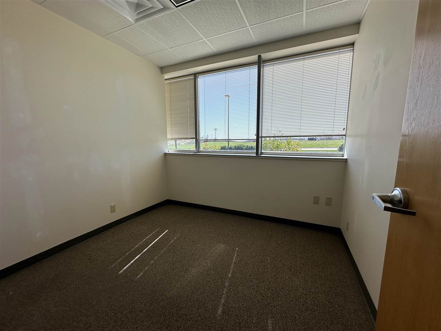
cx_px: 220
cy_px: 166
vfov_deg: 85.7
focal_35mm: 14
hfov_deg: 102.1
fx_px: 178
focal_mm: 2.22
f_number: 2.2
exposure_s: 1/313
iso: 40
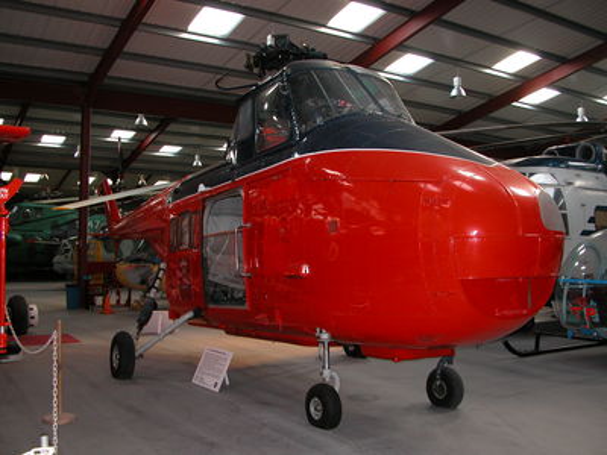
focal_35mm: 35
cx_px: 304
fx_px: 614
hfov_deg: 52.6
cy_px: 228
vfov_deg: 40.7
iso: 200
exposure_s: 1/60
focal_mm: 8.9
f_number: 2.8
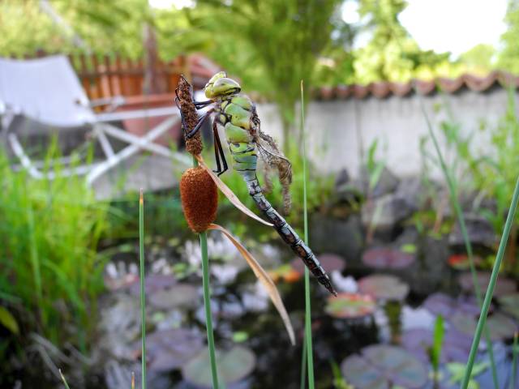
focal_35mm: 28
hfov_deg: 63.4
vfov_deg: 49.7
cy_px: 194
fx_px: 420
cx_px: 260
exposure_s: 1/80
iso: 100
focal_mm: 6
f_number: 2.8
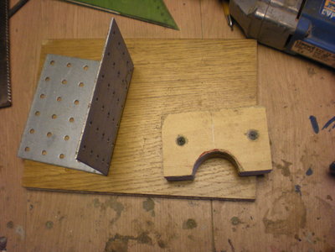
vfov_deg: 37.7
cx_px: 168
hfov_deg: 49.0
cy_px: 126
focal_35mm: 38
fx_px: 368
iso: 160
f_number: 3.1
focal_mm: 6.3
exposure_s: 1/60
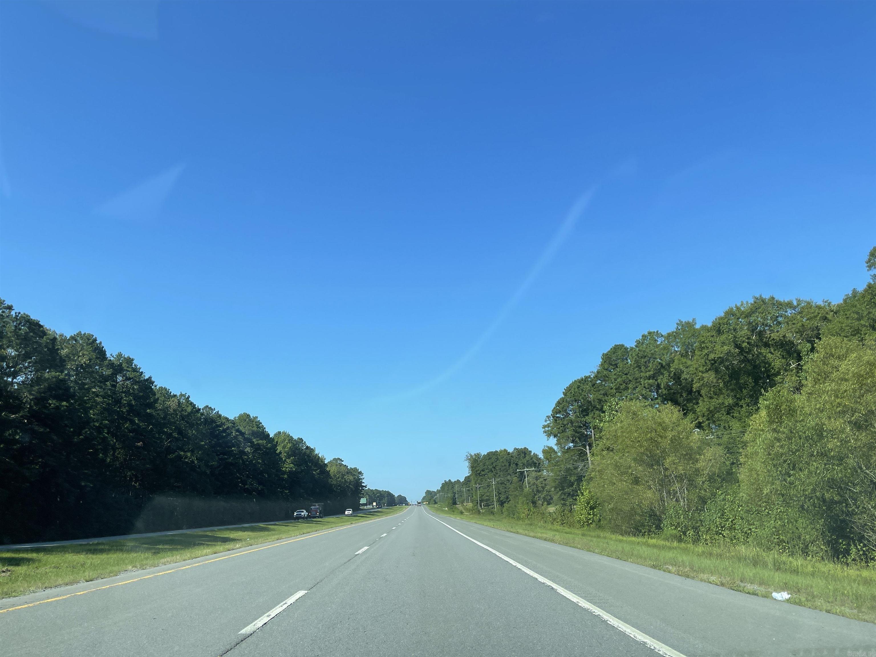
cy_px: 328
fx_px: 658
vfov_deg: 53.1
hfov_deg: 67.3
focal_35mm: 26
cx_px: 438
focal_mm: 5.1
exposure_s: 1/1976
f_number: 1.6
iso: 32
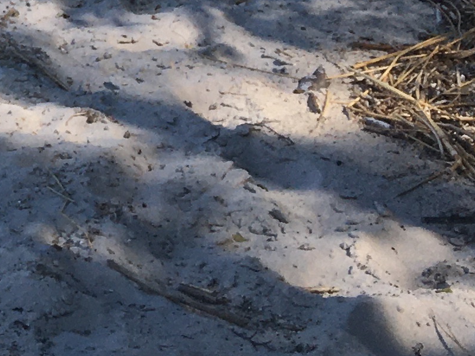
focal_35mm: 146
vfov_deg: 9.6
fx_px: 2004
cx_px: -596
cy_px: -332
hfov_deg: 11.6
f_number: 2.2
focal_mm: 4.15
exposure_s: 1/1304
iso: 25
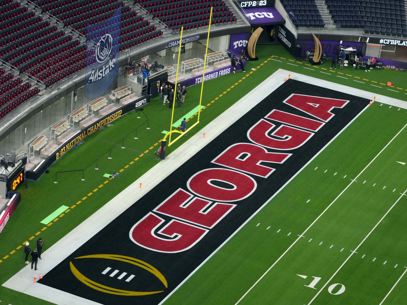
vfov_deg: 11.7
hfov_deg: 15.5
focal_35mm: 127
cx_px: 217
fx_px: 1493
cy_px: 163
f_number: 5.6
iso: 1600
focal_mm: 105
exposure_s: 1/500
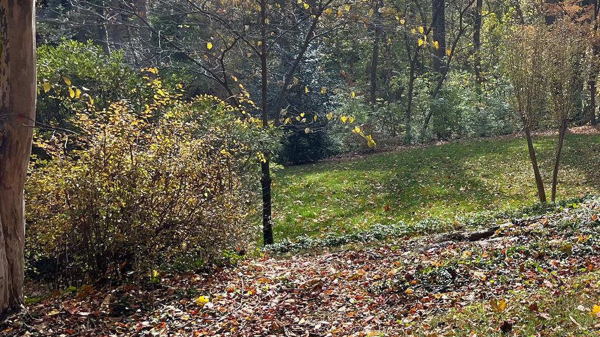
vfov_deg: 21.0
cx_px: 555
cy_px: 127
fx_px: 907
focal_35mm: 57
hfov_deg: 34.3
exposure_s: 1/833
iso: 50
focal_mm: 5.1
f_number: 1.6
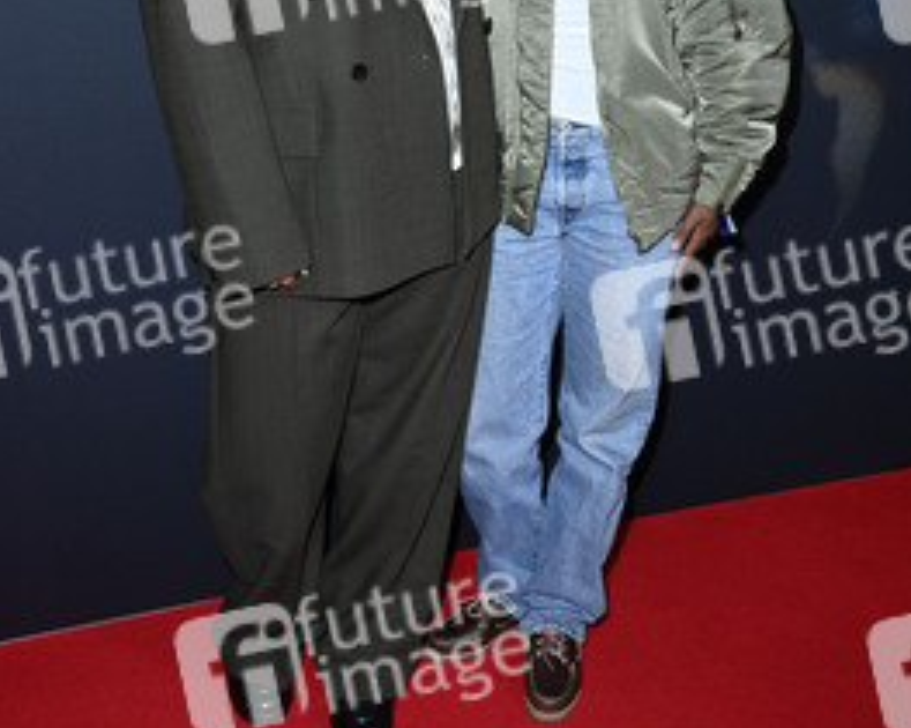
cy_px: 135
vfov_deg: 24.9
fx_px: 1617
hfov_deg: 31.5
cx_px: 454
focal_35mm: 60
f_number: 5.6
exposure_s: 1/250
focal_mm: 42
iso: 1000
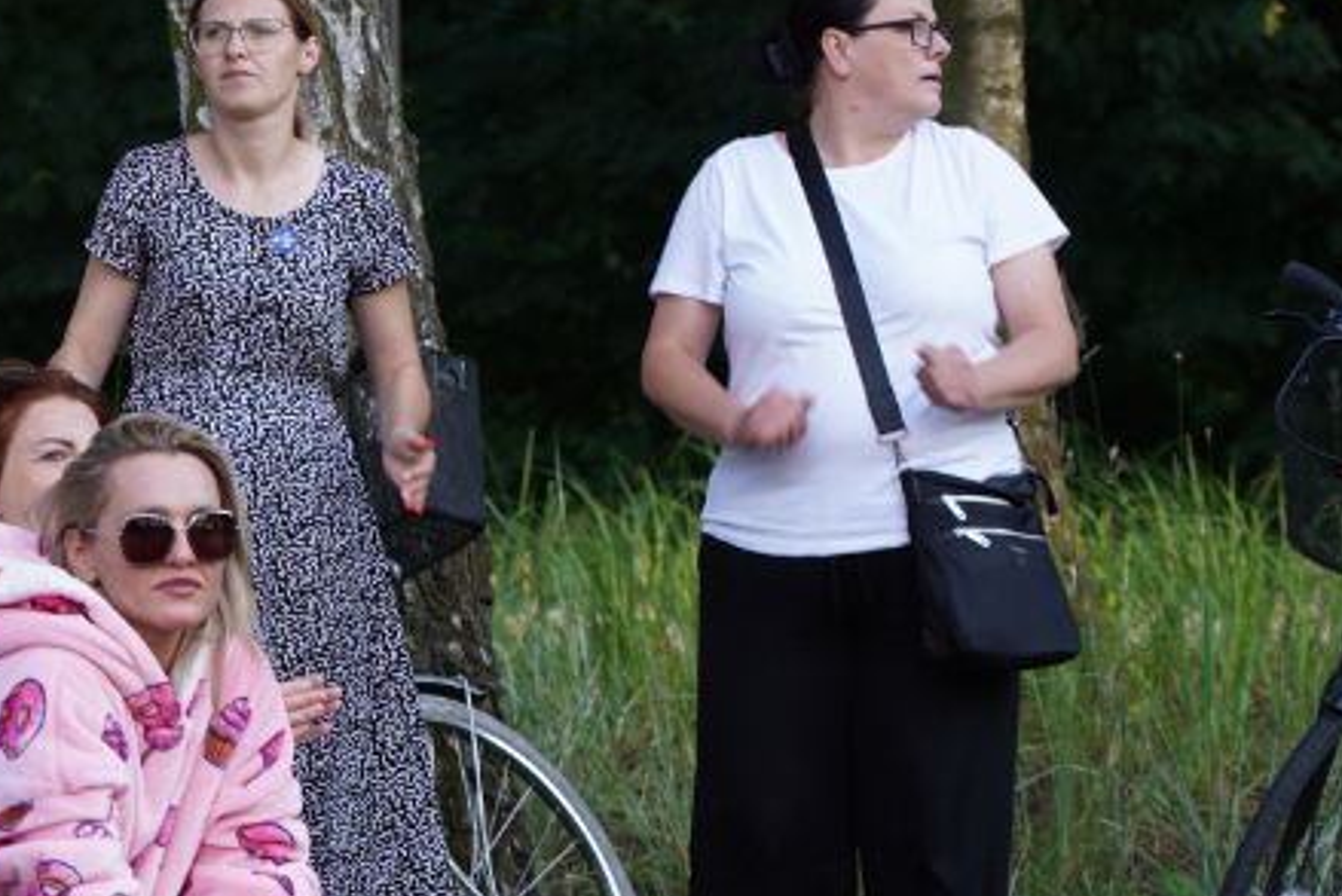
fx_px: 11597
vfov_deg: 4.4
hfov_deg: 6.6
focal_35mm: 311
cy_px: 998
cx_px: 83
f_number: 4.5
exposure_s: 1/100
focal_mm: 105
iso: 160
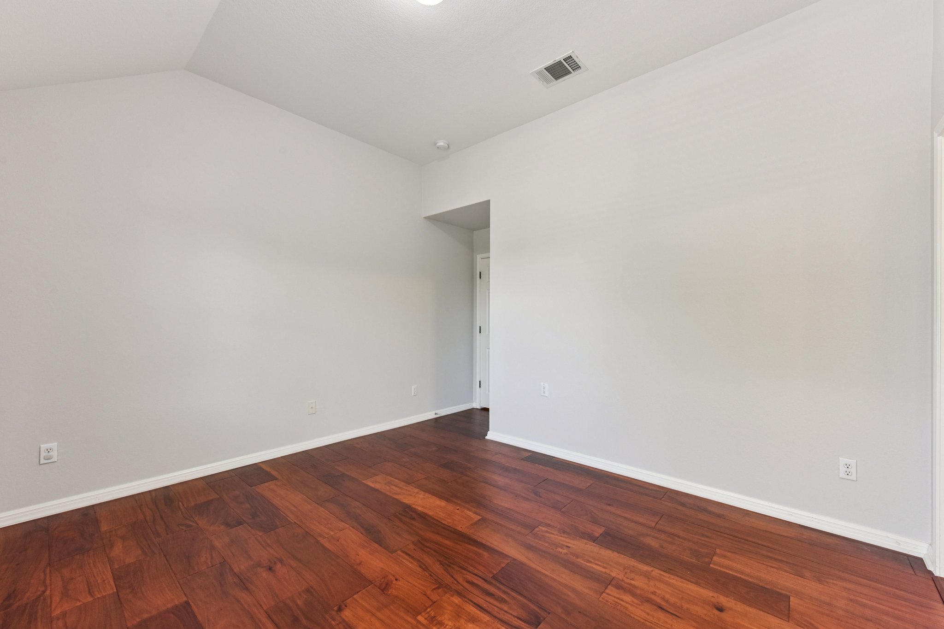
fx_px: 367
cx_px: 472
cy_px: 314
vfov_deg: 81.2
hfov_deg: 104.3
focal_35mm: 14
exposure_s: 1/15
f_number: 8
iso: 360
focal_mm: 14
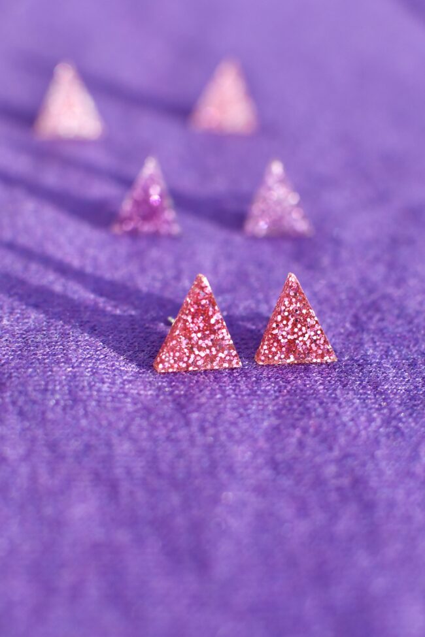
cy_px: 318
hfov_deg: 26.0
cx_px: 212
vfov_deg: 38.2
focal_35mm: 52
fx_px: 921
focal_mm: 35
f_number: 4
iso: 250
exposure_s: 1/1250
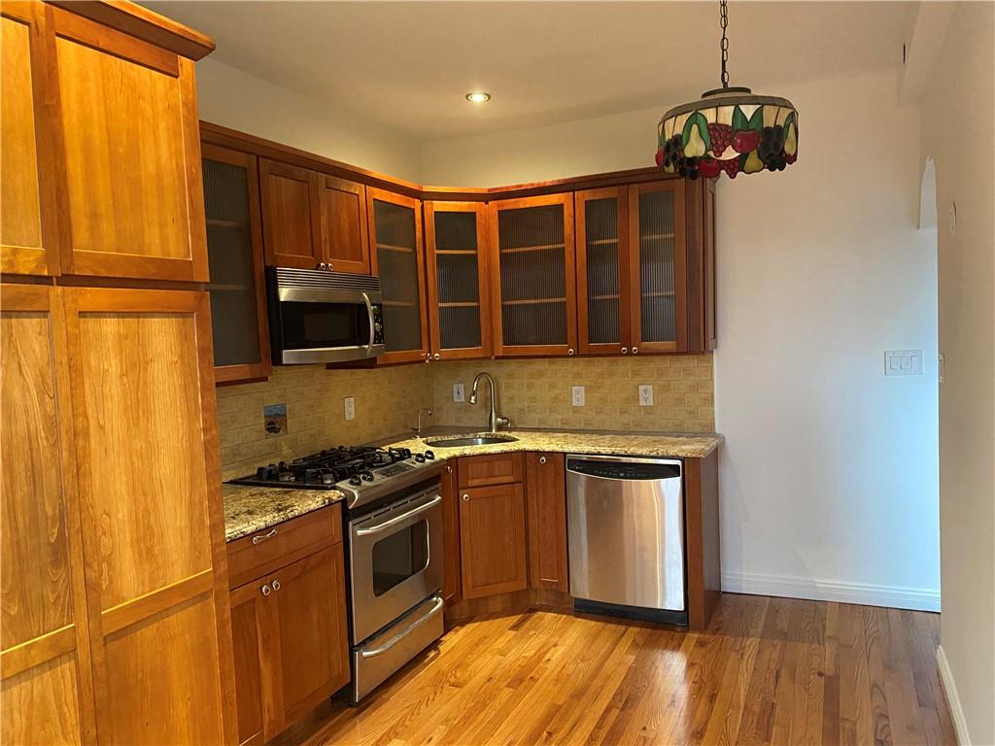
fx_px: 747
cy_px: 373
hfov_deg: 67.3
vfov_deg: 53.1
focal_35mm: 26
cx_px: 498
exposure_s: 1/30
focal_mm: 4.25
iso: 500
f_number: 1.8
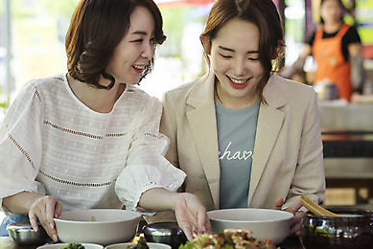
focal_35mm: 77
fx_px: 798
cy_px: 106
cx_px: 165
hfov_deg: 26.3
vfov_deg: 17.7
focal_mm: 50
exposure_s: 1/2000
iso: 400
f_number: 2.2
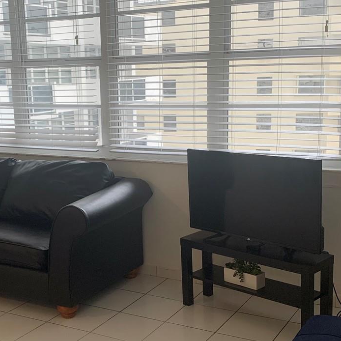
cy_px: 192
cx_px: 132
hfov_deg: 32.1
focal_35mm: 53
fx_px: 591
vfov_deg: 32.2
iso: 80
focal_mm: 4.25
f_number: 1.8
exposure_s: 1/120
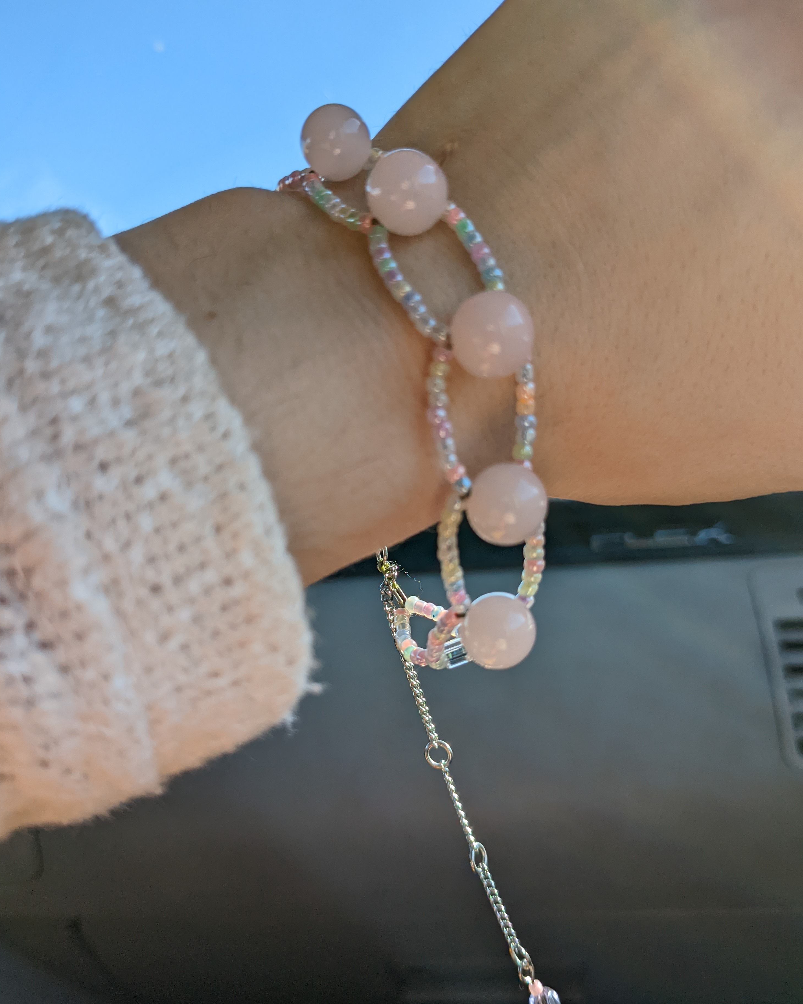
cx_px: 402
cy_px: 526
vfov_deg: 60.4
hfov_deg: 50.0
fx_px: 862
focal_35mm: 29
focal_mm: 4.38
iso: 52
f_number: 1.73
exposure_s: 1/1232
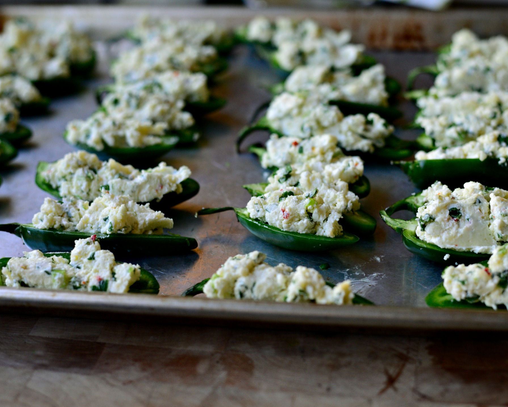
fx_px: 857
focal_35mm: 57
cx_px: 308
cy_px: 202
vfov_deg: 26.7
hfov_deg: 32.9
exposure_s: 1/160
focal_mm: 50
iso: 1000
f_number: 3.5
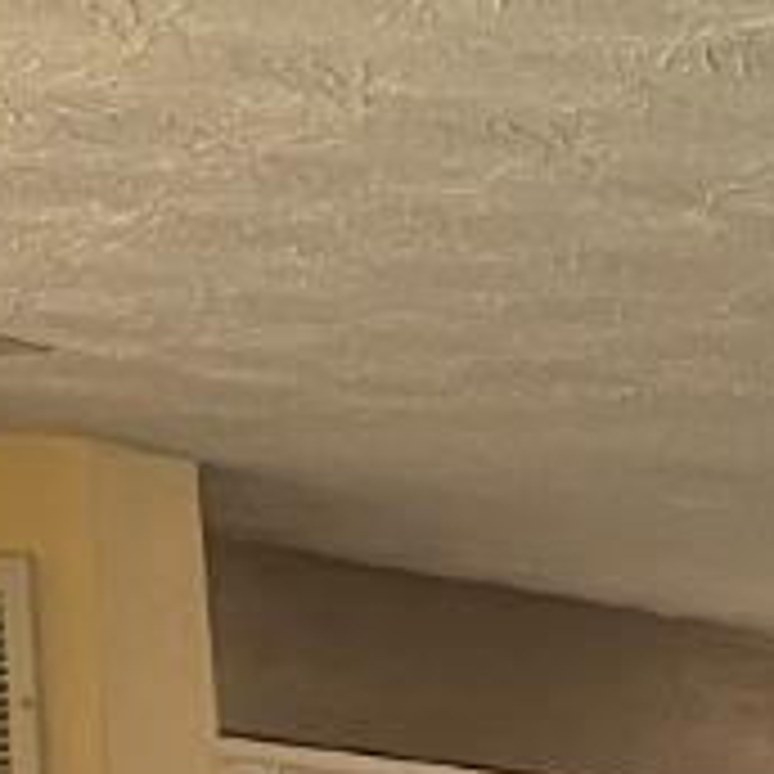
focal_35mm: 200
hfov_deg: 6.7
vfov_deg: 7.8
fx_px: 5059
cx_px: 3168
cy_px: 2135
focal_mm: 5.1
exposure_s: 1/60
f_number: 1.6
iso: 125
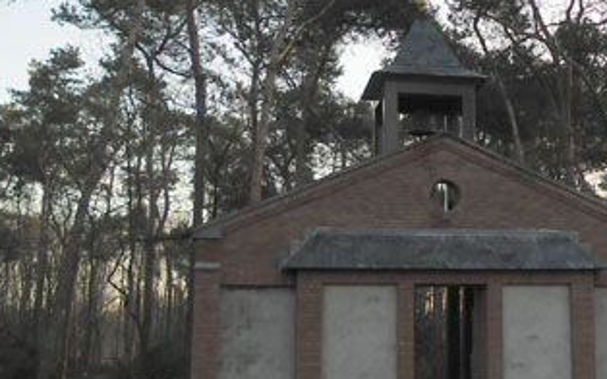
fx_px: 678
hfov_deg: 47.3
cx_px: 414
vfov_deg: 30.8
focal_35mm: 41
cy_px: 278
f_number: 3.5
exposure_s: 1/107
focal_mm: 4.9
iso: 80
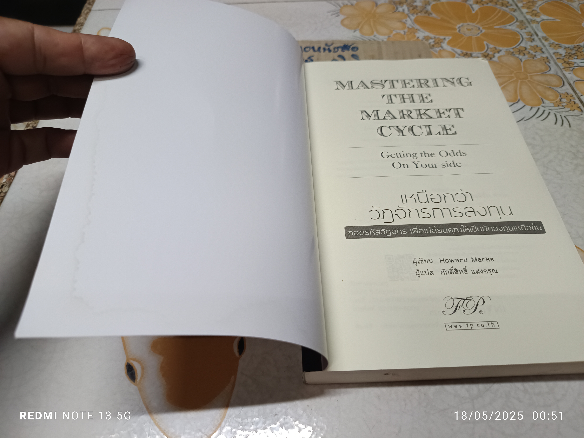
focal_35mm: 24
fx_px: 405
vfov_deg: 56.8
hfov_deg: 71.6
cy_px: 219
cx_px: 292
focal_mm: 5.31
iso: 1042
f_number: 1.7
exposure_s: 1/50
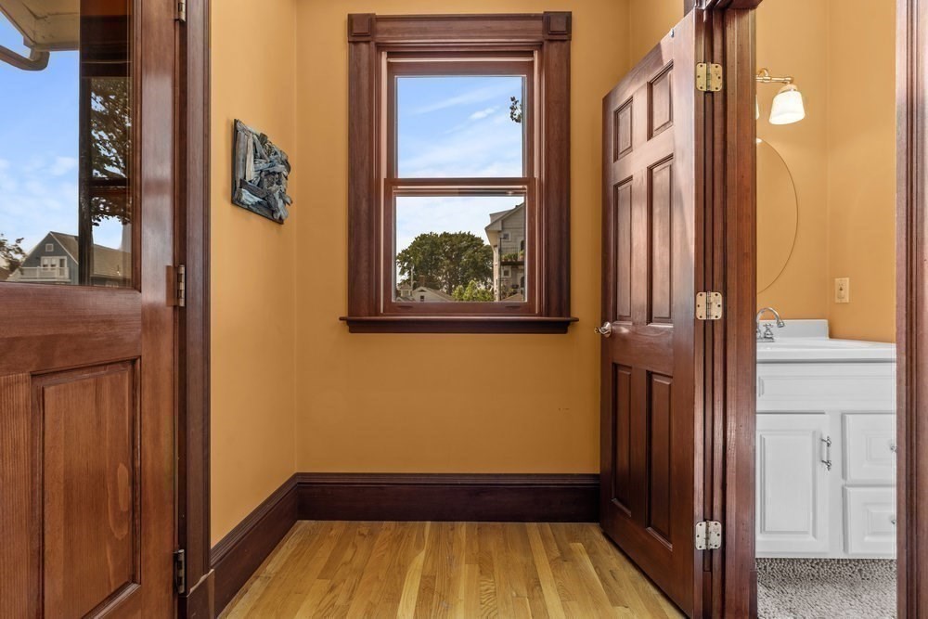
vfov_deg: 73.8
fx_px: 412
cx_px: 464
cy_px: 310
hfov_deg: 96.7
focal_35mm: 16
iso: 200
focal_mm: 16
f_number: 9
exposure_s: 1/4
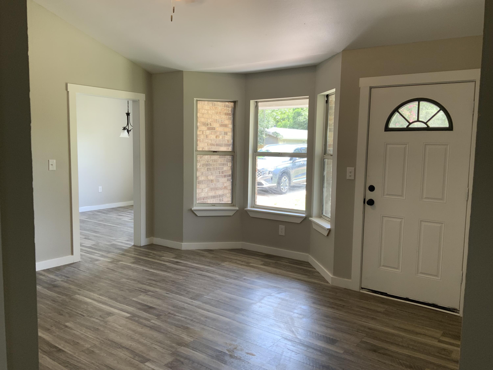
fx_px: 413
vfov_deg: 48.2
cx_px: 246
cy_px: 185
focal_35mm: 29
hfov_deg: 61.7
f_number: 1.8
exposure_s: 1/120
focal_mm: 3
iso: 50
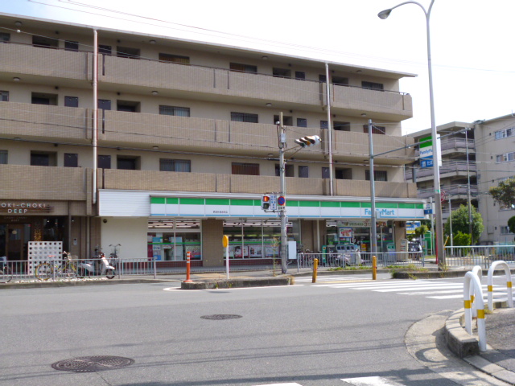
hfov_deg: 49.0
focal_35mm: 38
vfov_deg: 37.7
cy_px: 193
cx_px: 258
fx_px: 565
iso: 100
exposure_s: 1/640
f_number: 3.2
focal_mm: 6.8
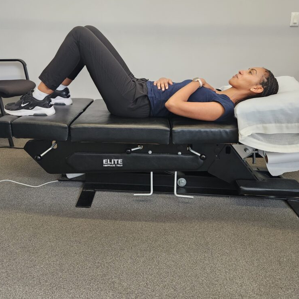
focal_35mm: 28
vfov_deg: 56.2
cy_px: 101
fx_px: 274
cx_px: 146
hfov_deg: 57.3
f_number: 1.8
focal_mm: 5.4
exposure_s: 1/120
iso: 1000
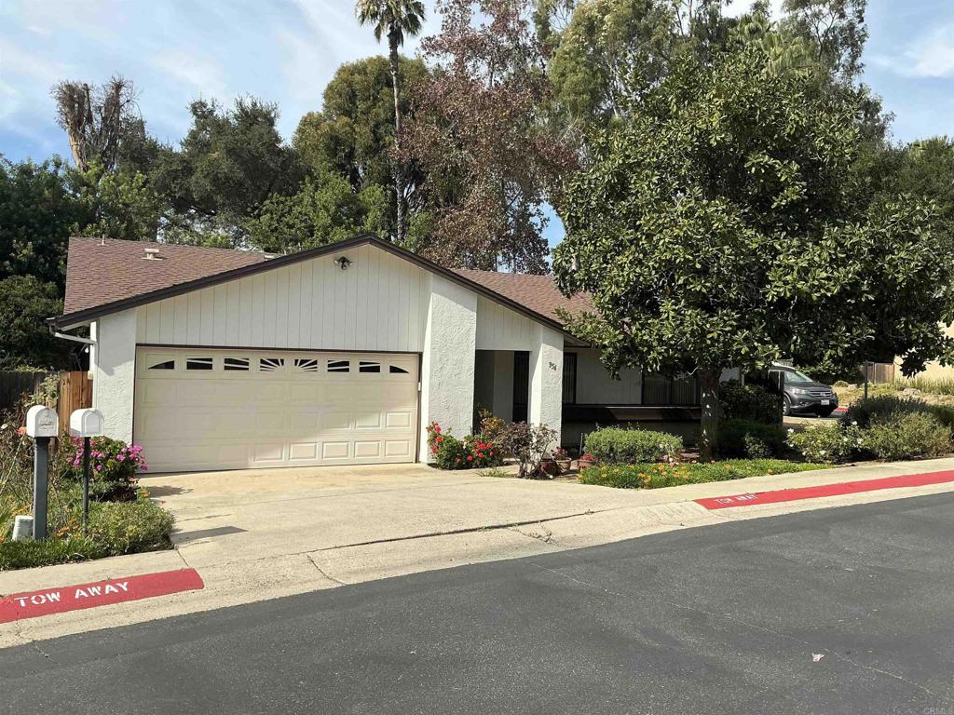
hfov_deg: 63.4
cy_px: 358
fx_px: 772
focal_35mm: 28
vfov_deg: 49.7
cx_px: 477
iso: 25
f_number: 1.8
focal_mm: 3
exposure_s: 1/1675
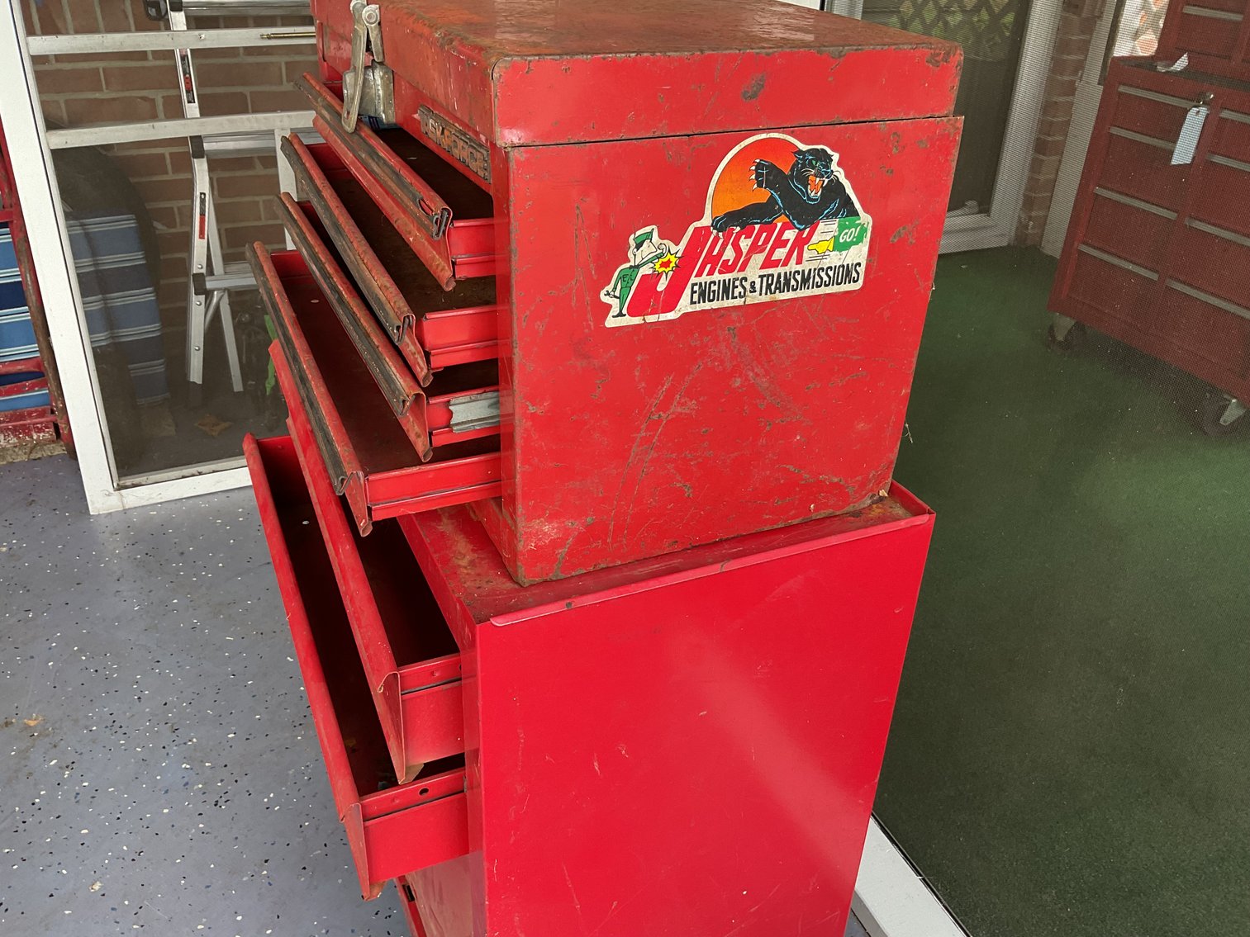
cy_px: 468
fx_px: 1047
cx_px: 625
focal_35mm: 29
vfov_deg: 48.2
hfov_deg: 61.7
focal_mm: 3
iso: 50
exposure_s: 1/60
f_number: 1.8
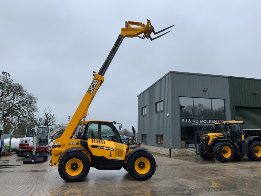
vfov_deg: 48.2
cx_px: 130
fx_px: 219
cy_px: 98
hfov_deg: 61.7
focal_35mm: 29
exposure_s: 1/270
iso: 16
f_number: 1.8
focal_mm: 3
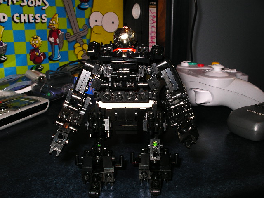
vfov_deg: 38.7
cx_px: 132
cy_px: 99
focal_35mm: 37
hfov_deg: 50.1
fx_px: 282
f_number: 7.9
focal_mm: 7.8
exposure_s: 1/40
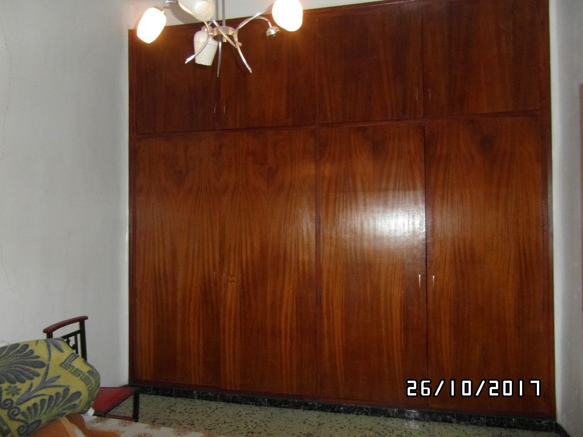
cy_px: 218
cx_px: 292
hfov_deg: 71.6
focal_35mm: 24
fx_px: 404
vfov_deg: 56.8
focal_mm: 4
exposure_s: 1/30
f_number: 3.2
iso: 400
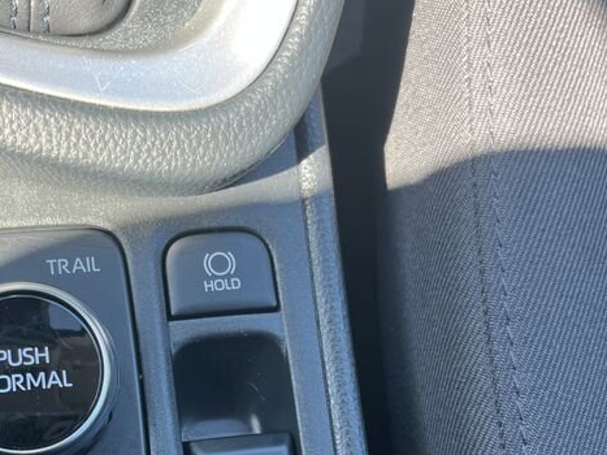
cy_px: 342
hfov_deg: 32.9
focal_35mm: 57
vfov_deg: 25.3
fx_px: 999
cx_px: 122
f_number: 1.6
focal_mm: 5.1
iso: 40
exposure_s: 1/121
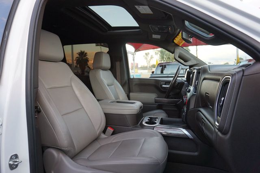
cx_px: 130
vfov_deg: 53.1
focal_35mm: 24
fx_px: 173
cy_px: 86
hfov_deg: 73.8
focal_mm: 16
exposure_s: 1/60
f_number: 4
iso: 320
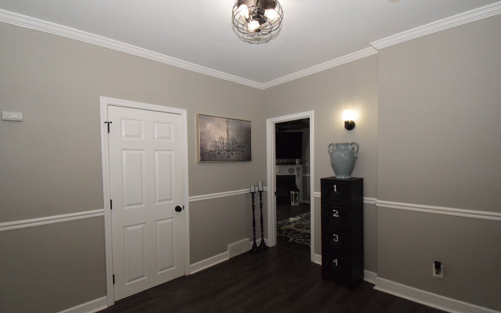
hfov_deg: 97.8
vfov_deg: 71.2
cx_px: 255
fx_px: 218
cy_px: 167
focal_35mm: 16
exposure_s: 1/200
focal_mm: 10
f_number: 16
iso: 4000
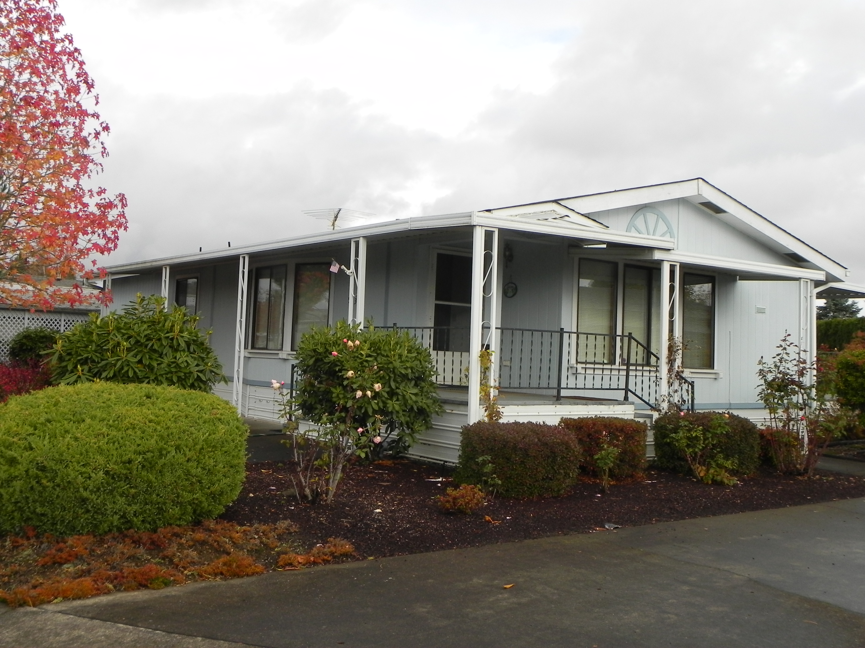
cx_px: 432
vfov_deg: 38.7
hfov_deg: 50.1
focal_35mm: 37
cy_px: 324
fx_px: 925
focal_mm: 6.6
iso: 160
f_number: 6.3
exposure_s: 1/293
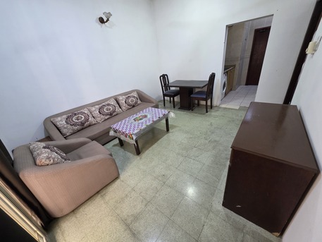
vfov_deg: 89.9
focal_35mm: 13
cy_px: 121
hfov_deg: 106.2
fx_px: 121
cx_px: 161
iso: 320
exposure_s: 1/50
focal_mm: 2.2
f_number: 1.9
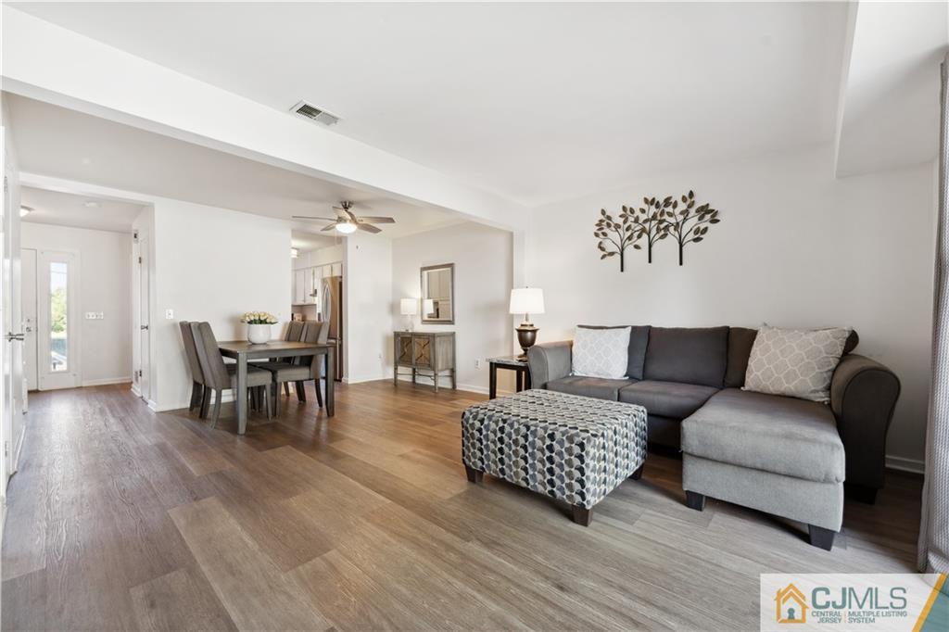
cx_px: 474
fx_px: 385
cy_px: 316
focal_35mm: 15
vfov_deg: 78.8
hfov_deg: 101.9
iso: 640
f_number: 8
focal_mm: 14.6
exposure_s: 1/15
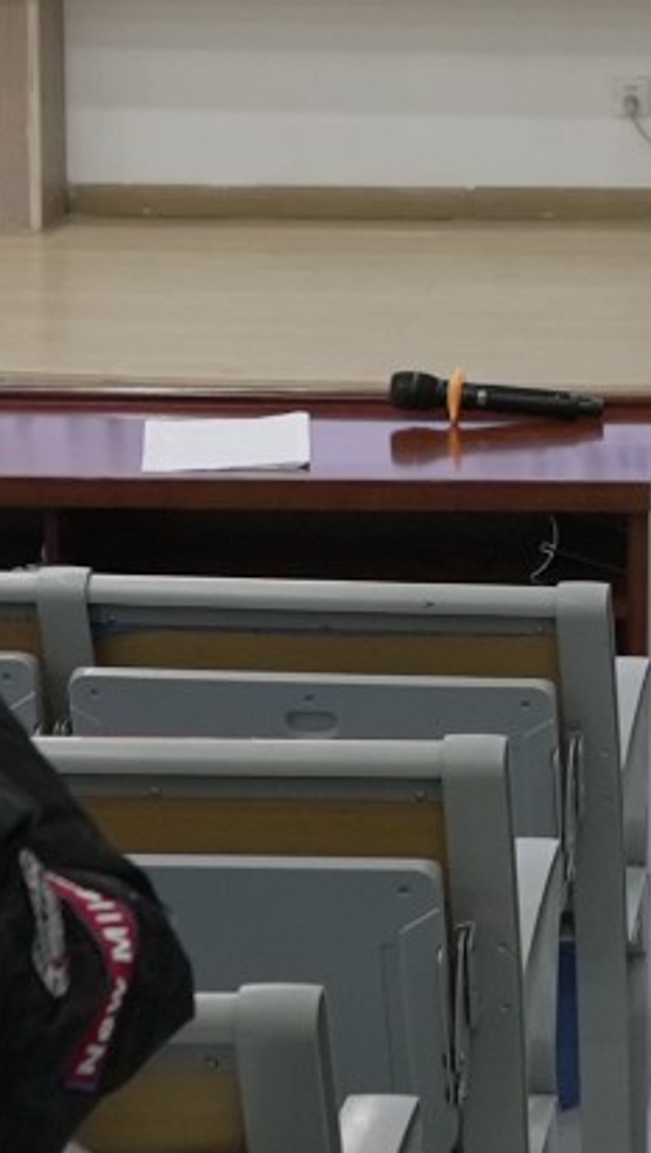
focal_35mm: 146
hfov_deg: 8.2
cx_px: 877
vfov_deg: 14.4
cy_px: -114
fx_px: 4470
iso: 640
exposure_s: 1/160
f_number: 3.2
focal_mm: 24
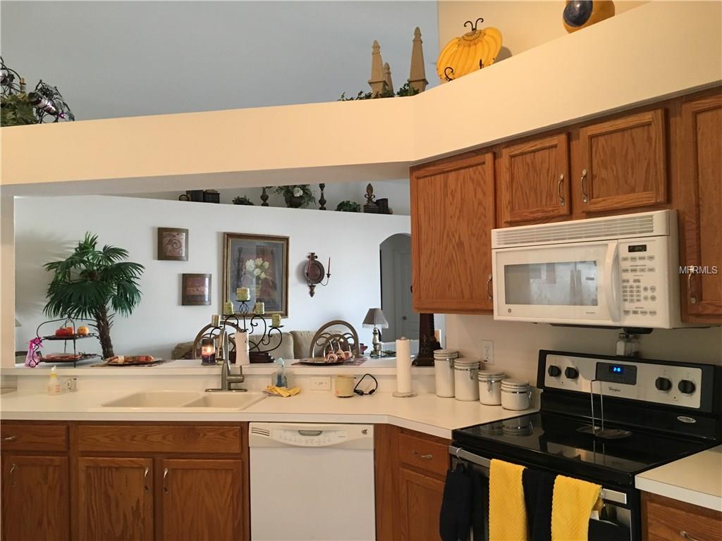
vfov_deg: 48.2
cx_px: 361
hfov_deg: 61.7
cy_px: 270
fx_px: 605
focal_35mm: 29
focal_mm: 4.15
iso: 125
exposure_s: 1/30
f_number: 2.2
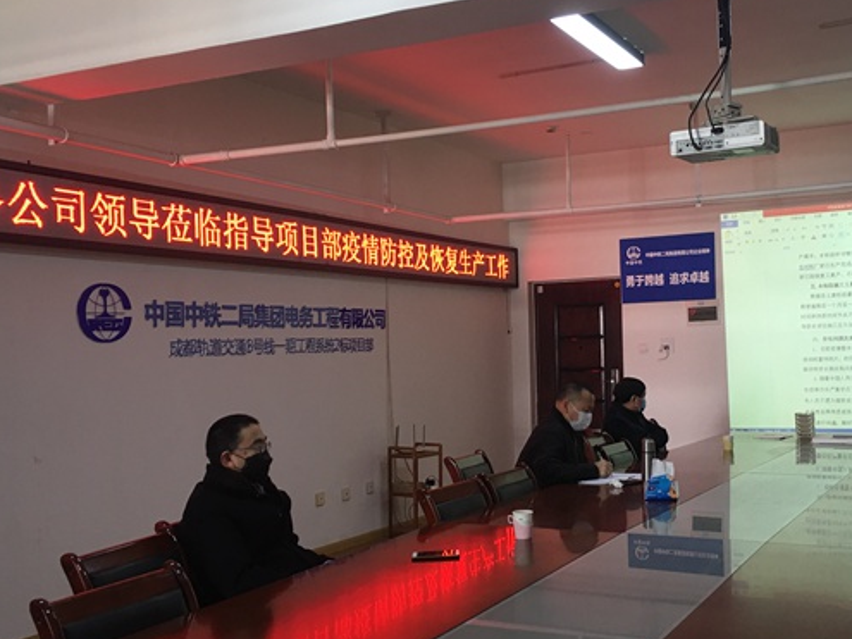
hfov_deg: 45.4
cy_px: 344
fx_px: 1009
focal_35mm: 41
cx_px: 532
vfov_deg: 35.1
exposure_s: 1/17
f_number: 2.2
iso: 32
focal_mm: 4.15
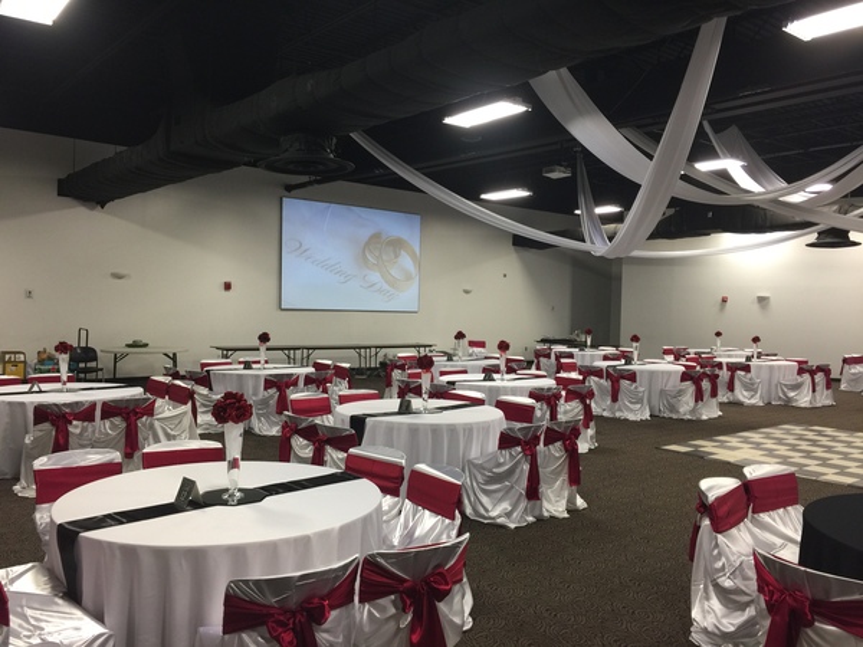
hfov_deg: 61.7
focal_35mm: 29
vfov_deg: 48.2
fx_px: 723
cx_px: 432
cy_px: 324
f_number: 2.2
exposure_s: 1/30
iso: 40
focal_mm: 4.15
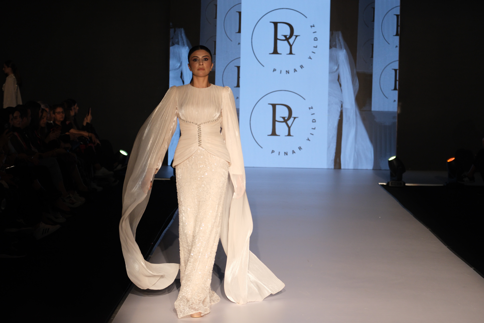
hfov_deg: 21.5
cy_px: 162
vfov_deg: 14.4
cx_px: 242
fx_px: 1277
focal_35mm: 95
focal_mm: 63.4
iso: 1000
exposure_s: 1/400
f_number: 2.8
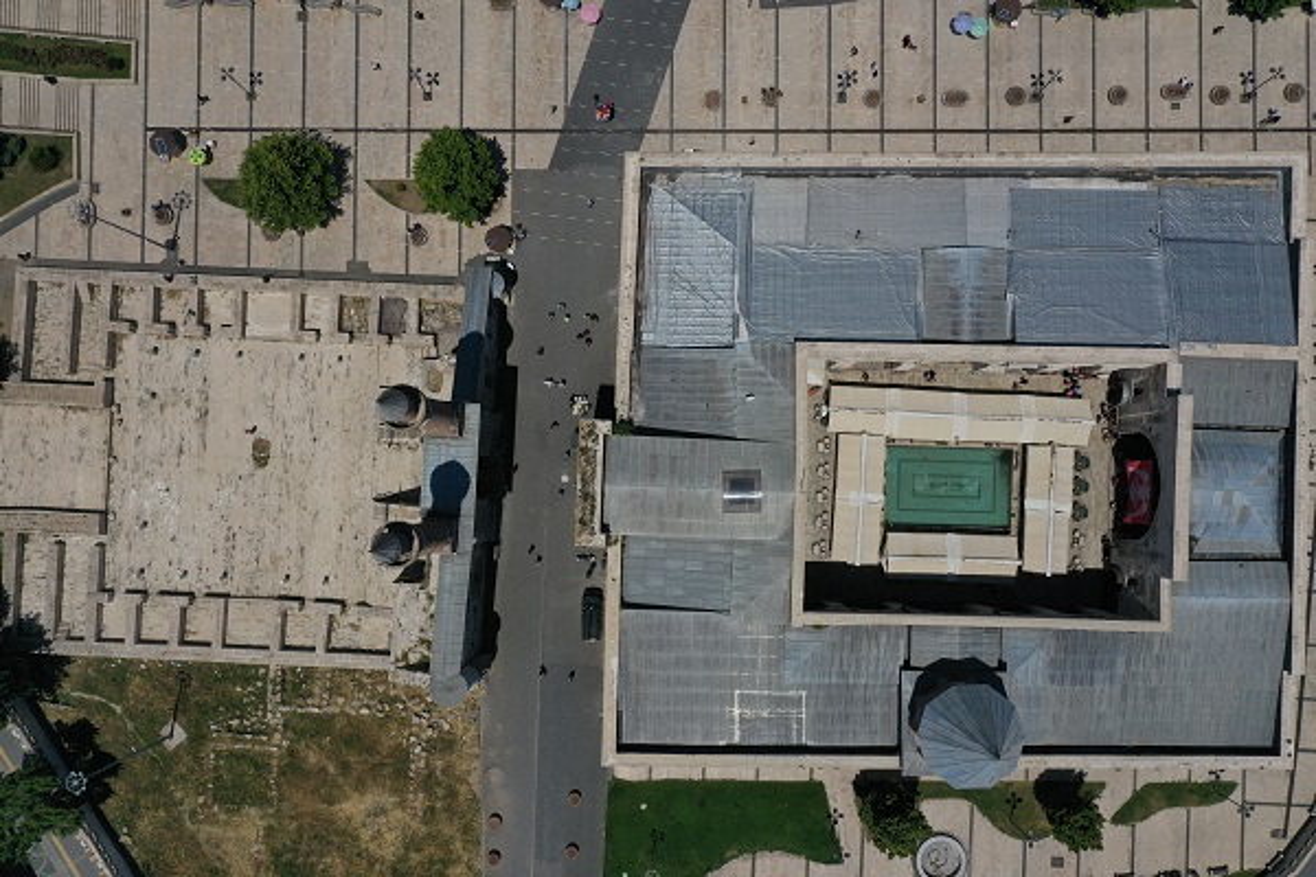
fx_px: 1023
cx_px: 658
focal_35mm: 28
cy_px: 438
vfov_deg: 46.4
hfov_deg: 65.5
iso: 200
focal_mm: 10.26
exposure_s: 1/2000
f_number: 8
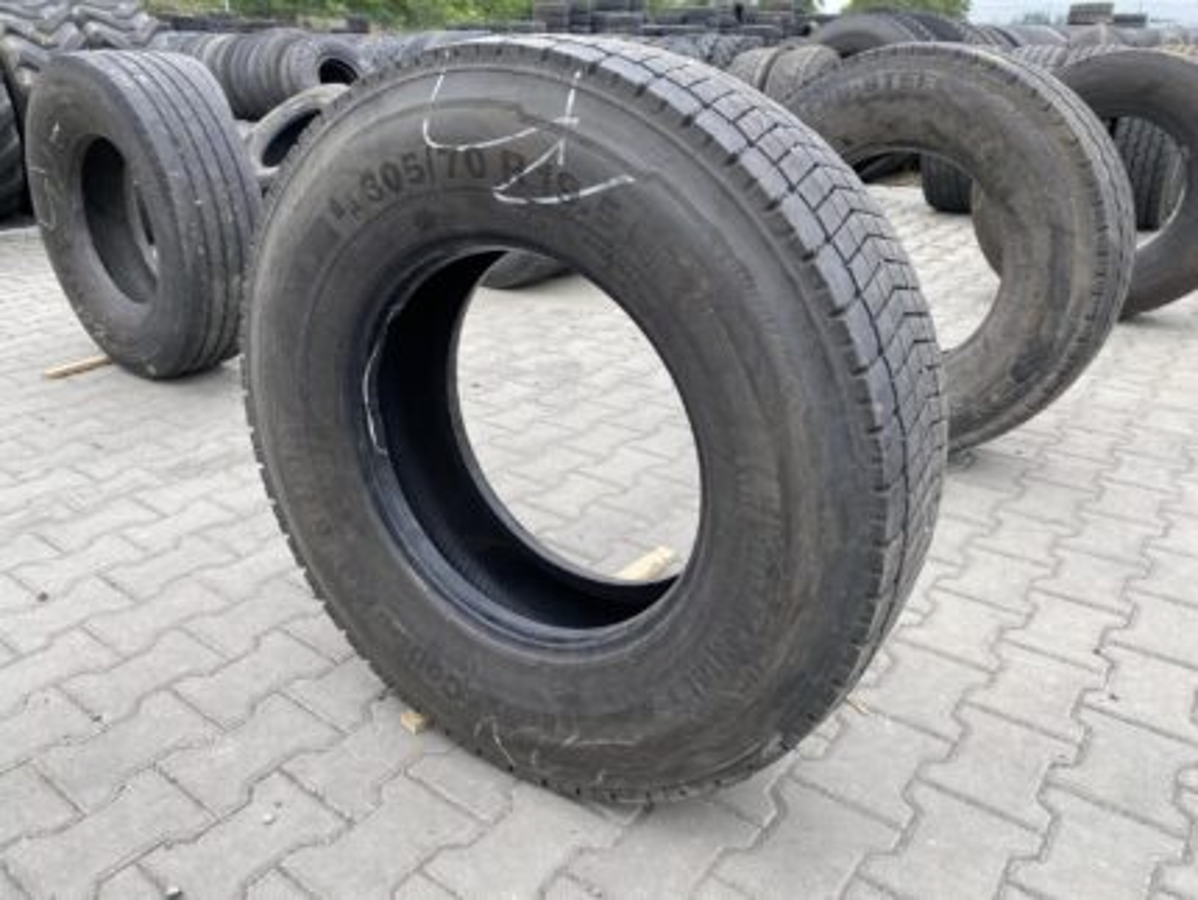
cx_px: 599
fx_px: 900
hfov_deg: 67.3
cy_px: 450
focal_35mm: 26
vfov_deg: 53.1
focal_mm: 4.25
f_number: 1.8
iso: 32
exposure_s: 1/288
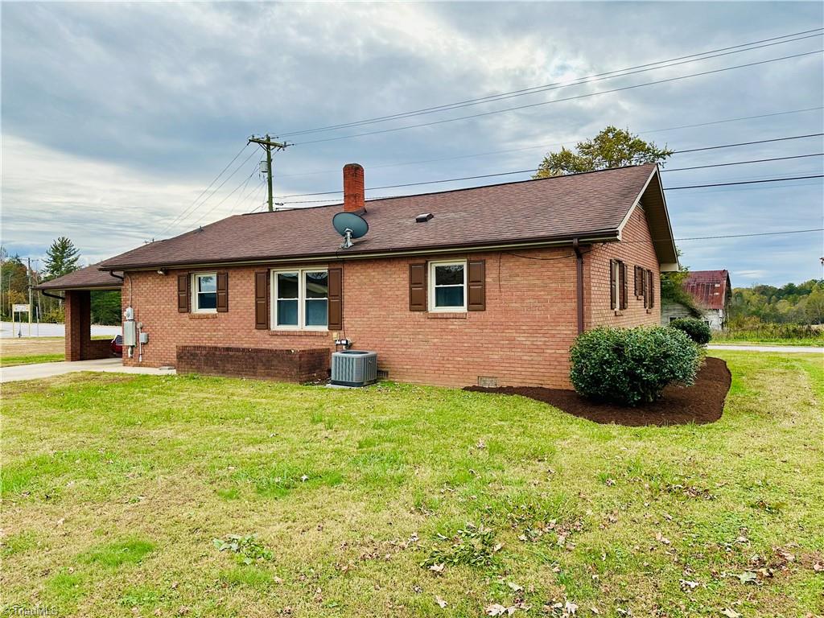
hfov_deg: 71.6
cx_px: 412
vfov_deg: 56.8
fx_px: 571
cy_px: 309
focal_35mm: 24
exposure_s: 1/2155
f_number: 1.78
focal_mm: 6.86
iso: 80
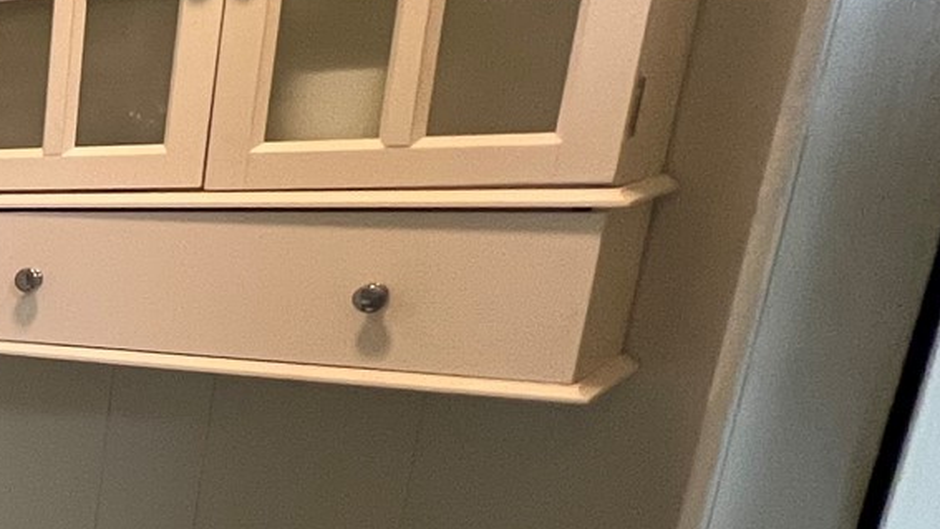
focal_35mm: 48
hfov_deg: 25.4
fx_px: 1196
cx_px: -608
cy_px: 532
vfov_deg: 23.8
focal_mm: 1.57
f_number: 1.8
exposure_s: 1/60
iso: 320
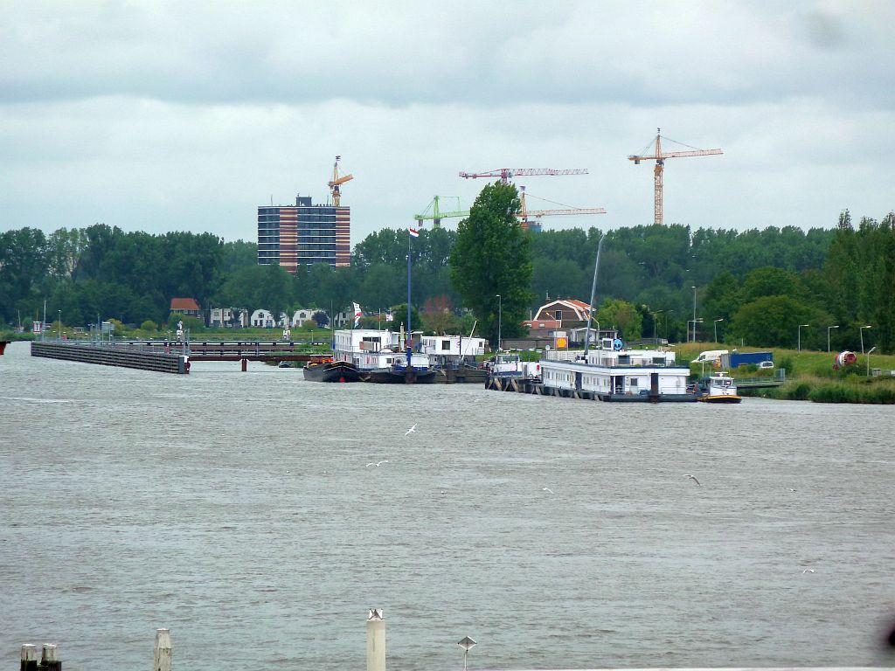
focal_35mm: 300
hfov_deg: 6.6
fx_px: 7757
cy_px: 336
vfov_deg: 5.0
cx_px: 448
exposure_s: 1/250
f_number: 4.9
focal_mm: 49.2
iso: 80
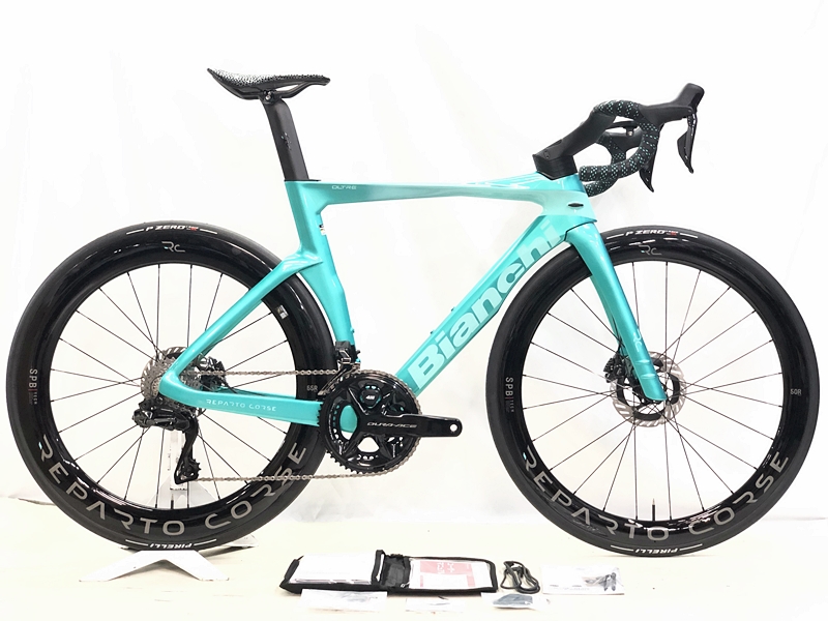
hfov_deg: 36.8
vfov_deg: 28.0
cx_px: 414
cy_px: 310
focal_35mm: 52
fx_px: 1244
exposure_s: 1/25
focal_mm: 6
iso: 125
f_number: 2.4
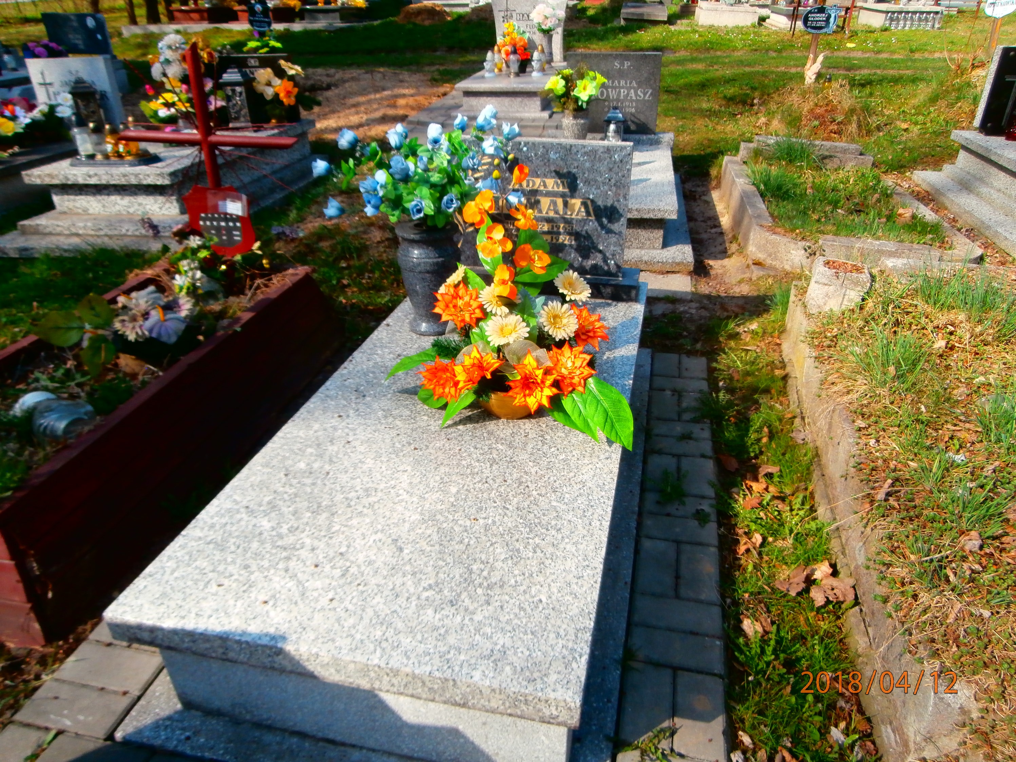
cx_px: 508
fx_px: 704
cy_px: 381
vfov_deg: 56.8
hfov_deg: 71.6
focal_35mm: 24
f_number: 3
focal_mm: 4.2
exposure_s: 1/500
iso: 100
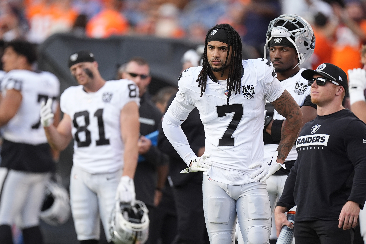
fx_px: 9158
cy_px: 122
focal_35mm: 900
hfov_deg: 2.3
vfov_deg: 1.5
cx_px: 183
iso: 800
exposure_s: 1/1000
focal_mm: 600
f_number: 4
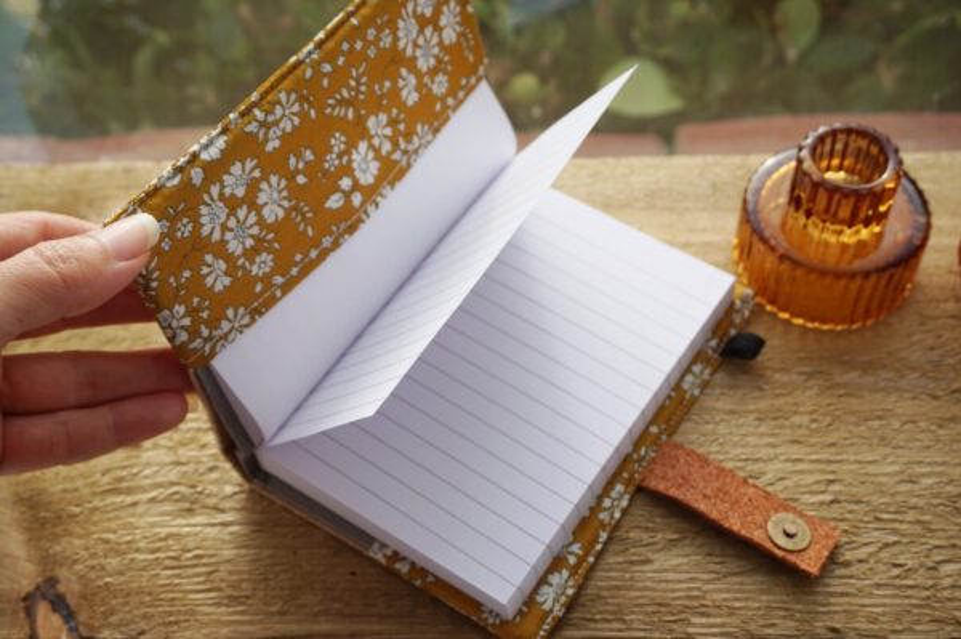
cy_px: 320
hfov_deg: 45.0
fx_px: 1160
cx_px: 480
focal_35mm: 44
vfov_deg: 30.8
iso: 100
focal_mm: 29
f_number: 5.6
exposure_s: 1/200
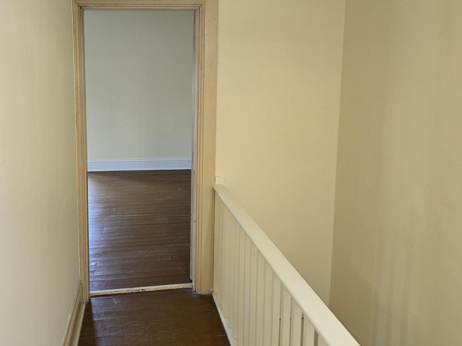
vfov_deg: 43.8
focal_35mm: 32
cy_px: 131
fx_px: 427
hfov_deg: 56.2
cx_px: 175
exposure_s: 1/40
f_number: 1.8
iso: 100
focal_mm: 5.4
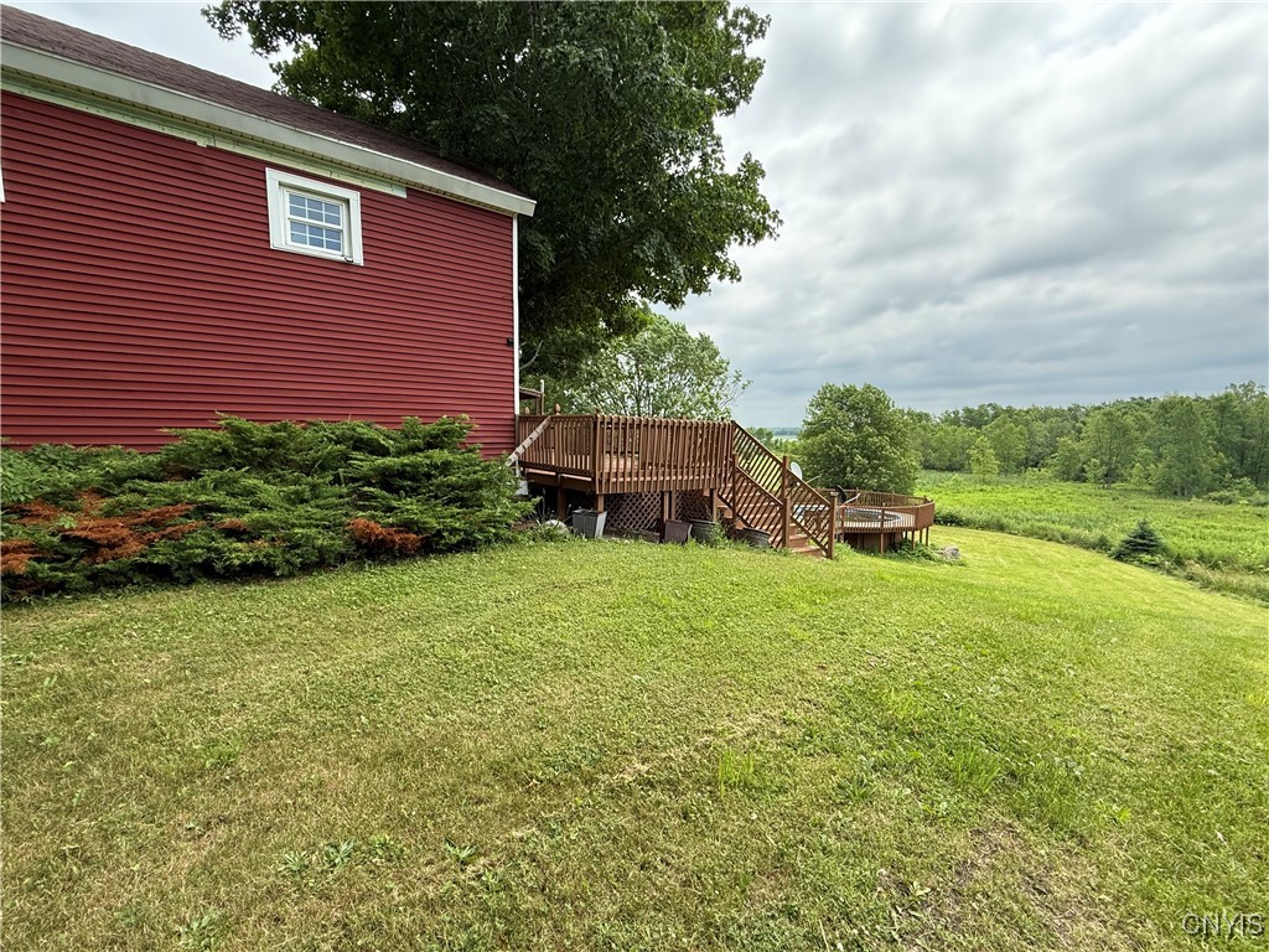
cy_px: 476
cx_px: 634
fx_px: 513
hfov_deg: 102.1
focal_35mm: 14
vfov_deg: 85.7
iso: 64
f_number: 2.2
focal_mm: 2.22
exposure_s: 1/876
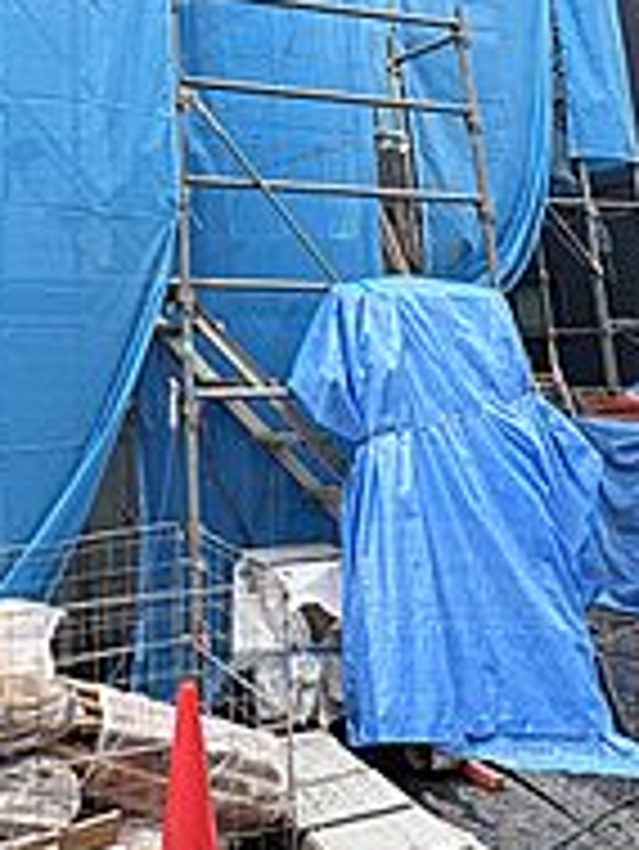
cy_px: 20
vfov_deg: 37.3
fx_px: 1131
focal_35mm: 46
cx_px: 36
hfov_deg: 29.9
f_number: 2.2
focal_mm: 2.22
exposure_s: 1/464
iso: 40
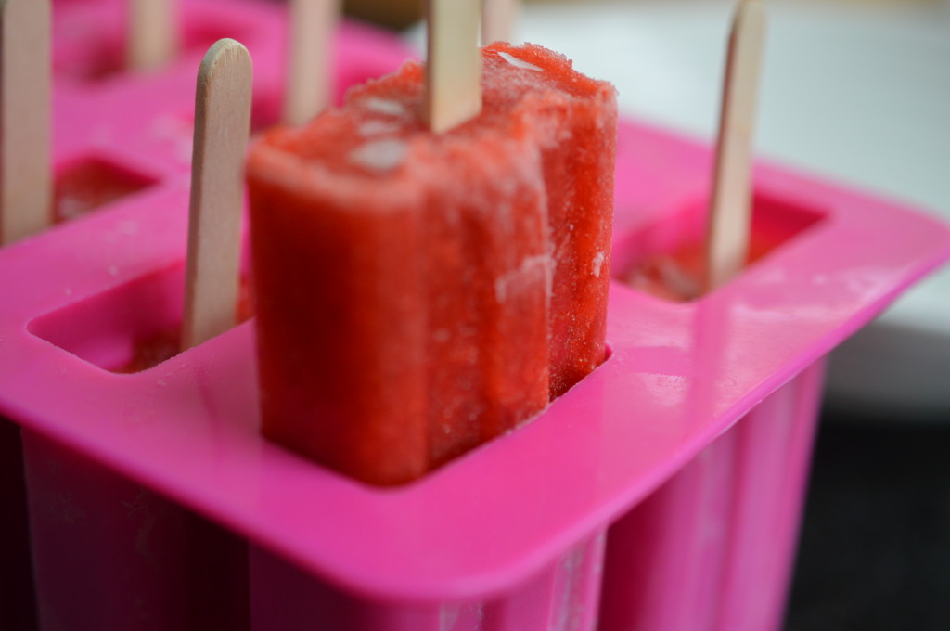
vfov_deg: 22.6
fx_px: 1581
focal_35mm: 60
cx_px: 475
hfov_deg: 33.4
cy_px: 316
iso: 450
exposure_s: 1/60
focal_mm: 40
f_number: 3
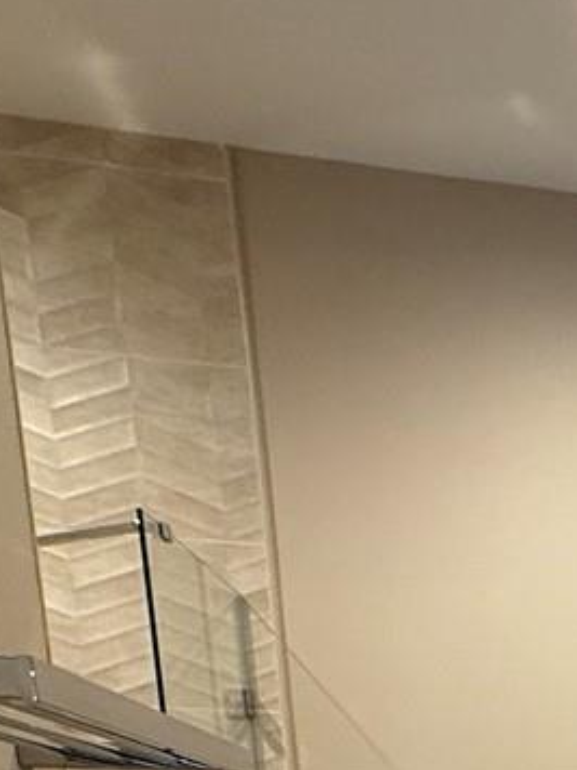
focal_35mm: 63
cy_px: 1213
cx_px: 988
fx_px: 1400
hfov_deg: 18.9
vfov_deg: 23.3
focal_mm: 2.22
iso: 200
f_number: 2.2
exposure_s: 1/60
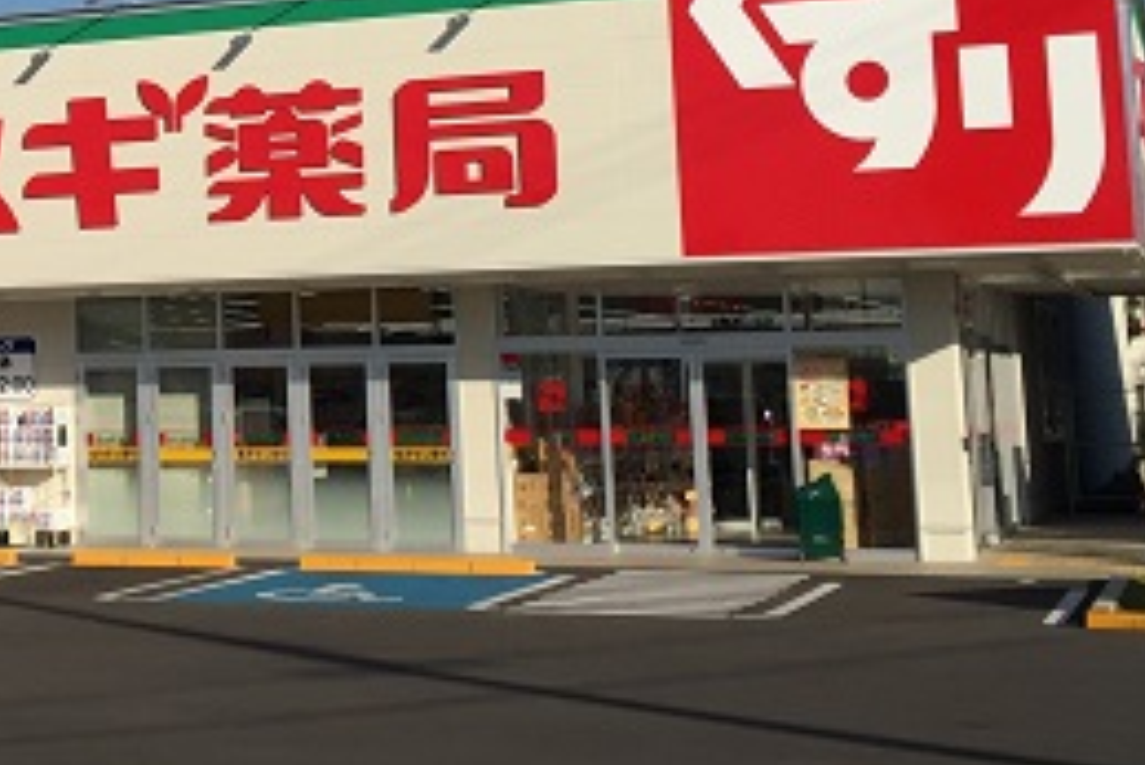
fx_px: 2418
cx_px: -77
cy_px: 119
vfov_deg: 17.8
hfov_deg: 25.0
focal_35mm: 76
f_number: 2.2
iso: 32
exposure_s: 1/3597
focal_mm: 4.15
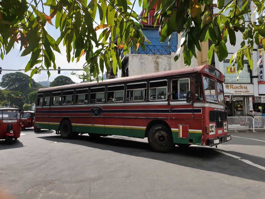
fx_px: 199
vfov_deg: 53.1
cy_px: 100
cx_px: 132
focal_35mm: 26
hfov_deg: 67.3
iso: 50
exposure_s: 1/2000
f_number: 2.4
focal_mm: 4.3
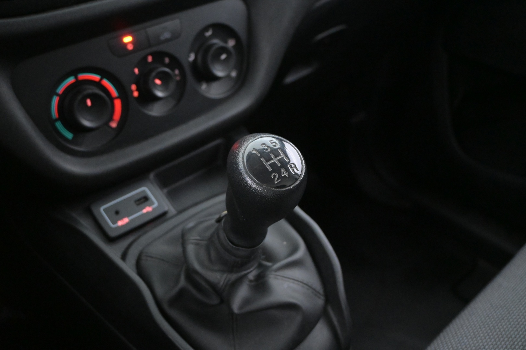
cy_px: 175
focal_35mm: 34
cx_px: 263
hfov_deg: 55.1
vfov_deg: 38.4
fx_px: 504
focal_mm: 23
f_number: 4.2
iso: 6400
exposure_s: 1/40
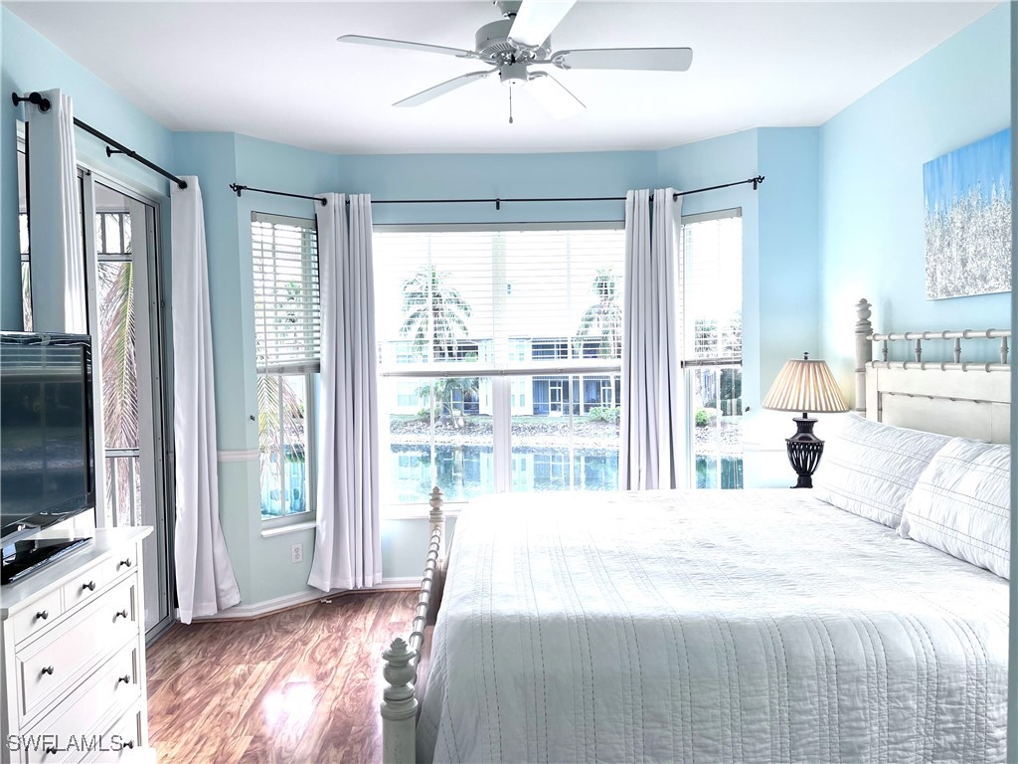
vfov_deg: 53.1
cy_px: 382
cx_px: 509
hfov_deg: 67.3
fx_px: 765
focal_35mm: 26
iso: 50
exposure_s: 1/160
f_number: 1.5
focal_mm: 5.7
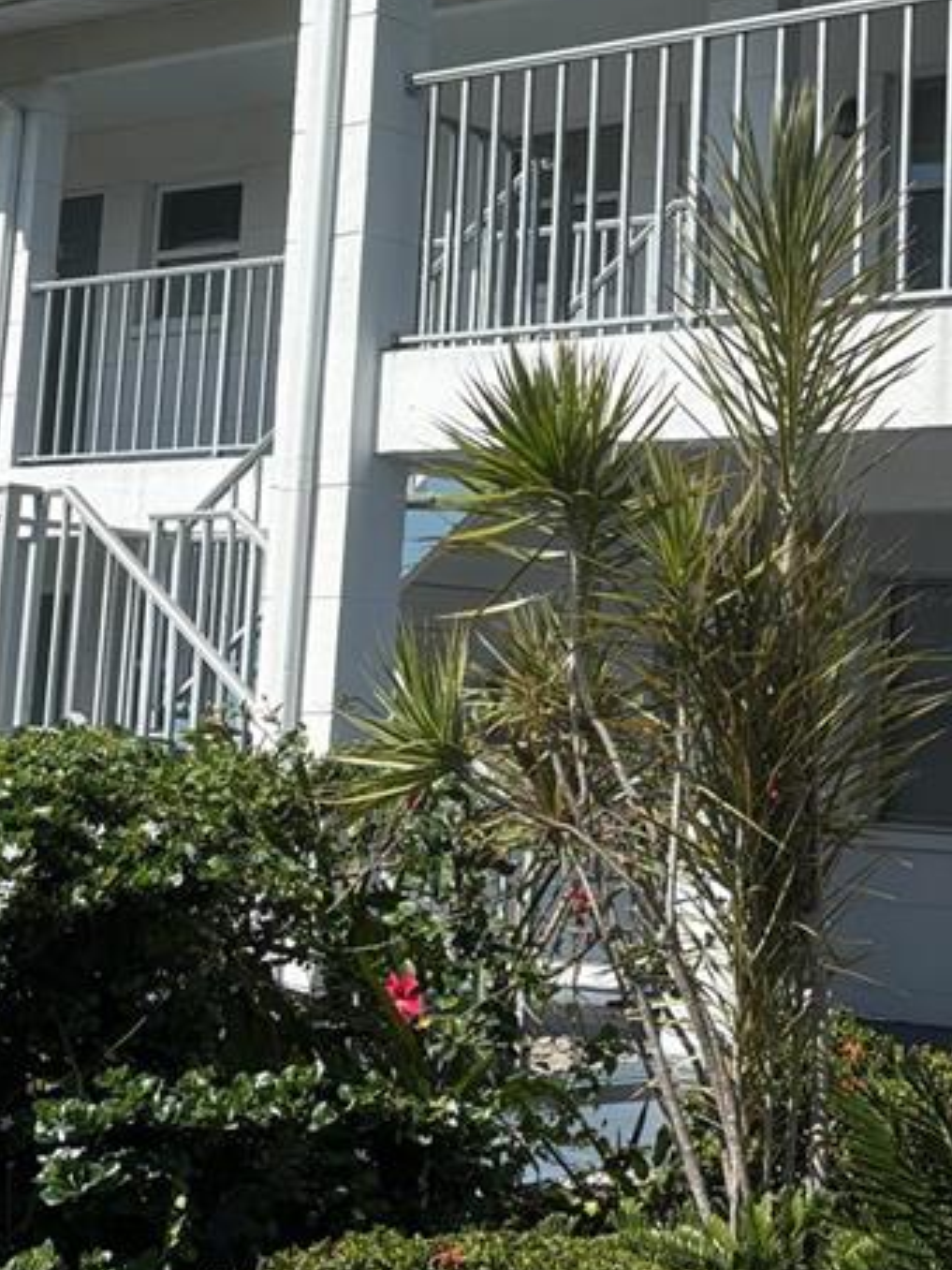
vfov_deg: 27.8
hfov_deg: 21.0
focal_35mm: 69
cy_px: 337
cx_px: 784
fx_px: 2530
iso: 50
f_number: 1.6
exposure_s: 1/5618
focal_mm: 5.96
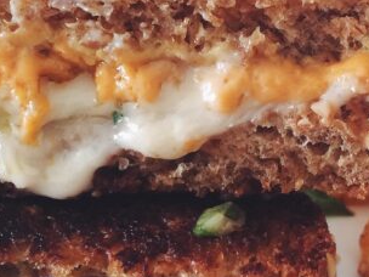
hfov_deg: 23.1
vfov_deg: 17.8
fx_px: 885
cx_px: 312
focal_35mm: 83
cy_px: 129
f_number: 2.2
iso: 80
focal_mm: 4.12
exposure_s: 1/30
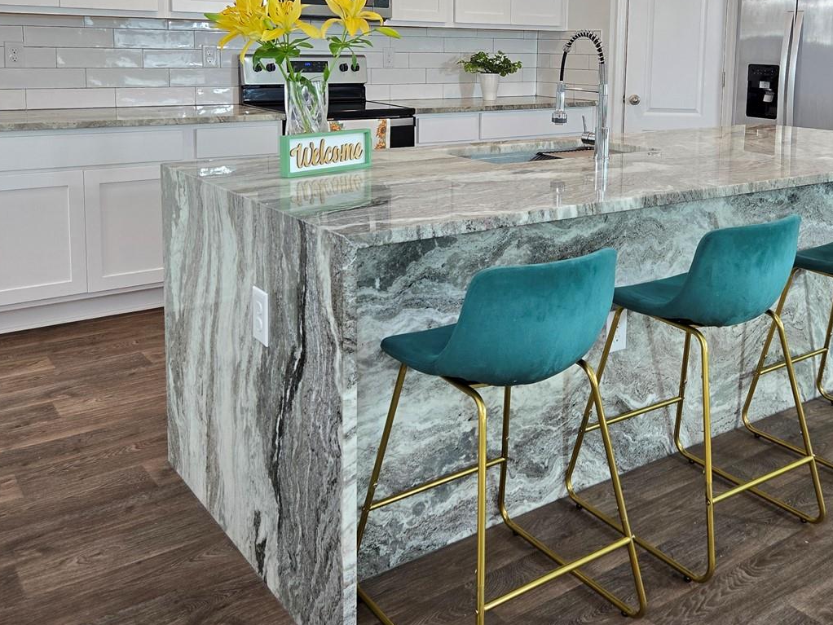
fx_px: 867
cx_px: 510
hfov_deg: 50.9
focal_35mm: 36
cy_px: 139
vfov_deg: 38.4
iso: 160
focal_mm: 5.4
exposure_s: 1/120
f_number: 1.8
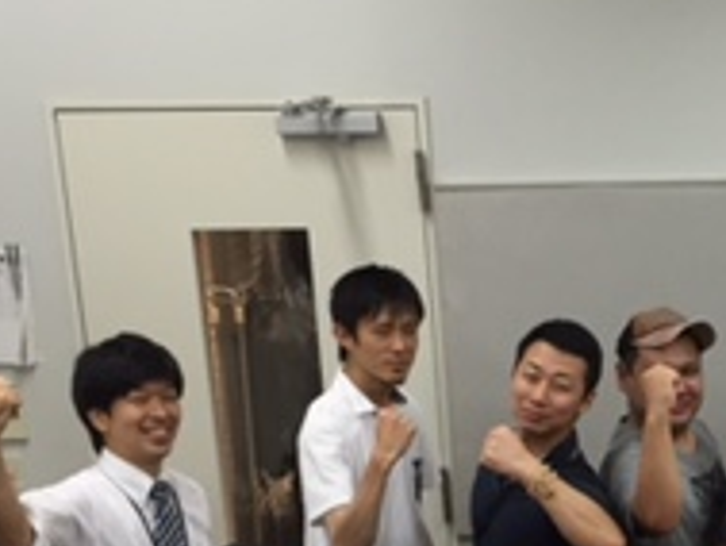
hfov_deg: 19.1
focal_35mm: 98
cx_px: 834
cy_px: 650
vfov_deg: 14.6
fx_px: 2057
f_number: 2.2
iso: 40
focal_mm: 4.15
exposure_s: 1/30
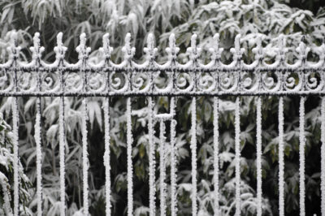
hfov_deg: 7.9
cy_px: 108
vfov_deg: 5.2
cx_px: 162
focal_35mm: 262
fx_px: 2368
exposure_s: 1/800
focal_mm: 175
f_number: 7.1
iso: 1600
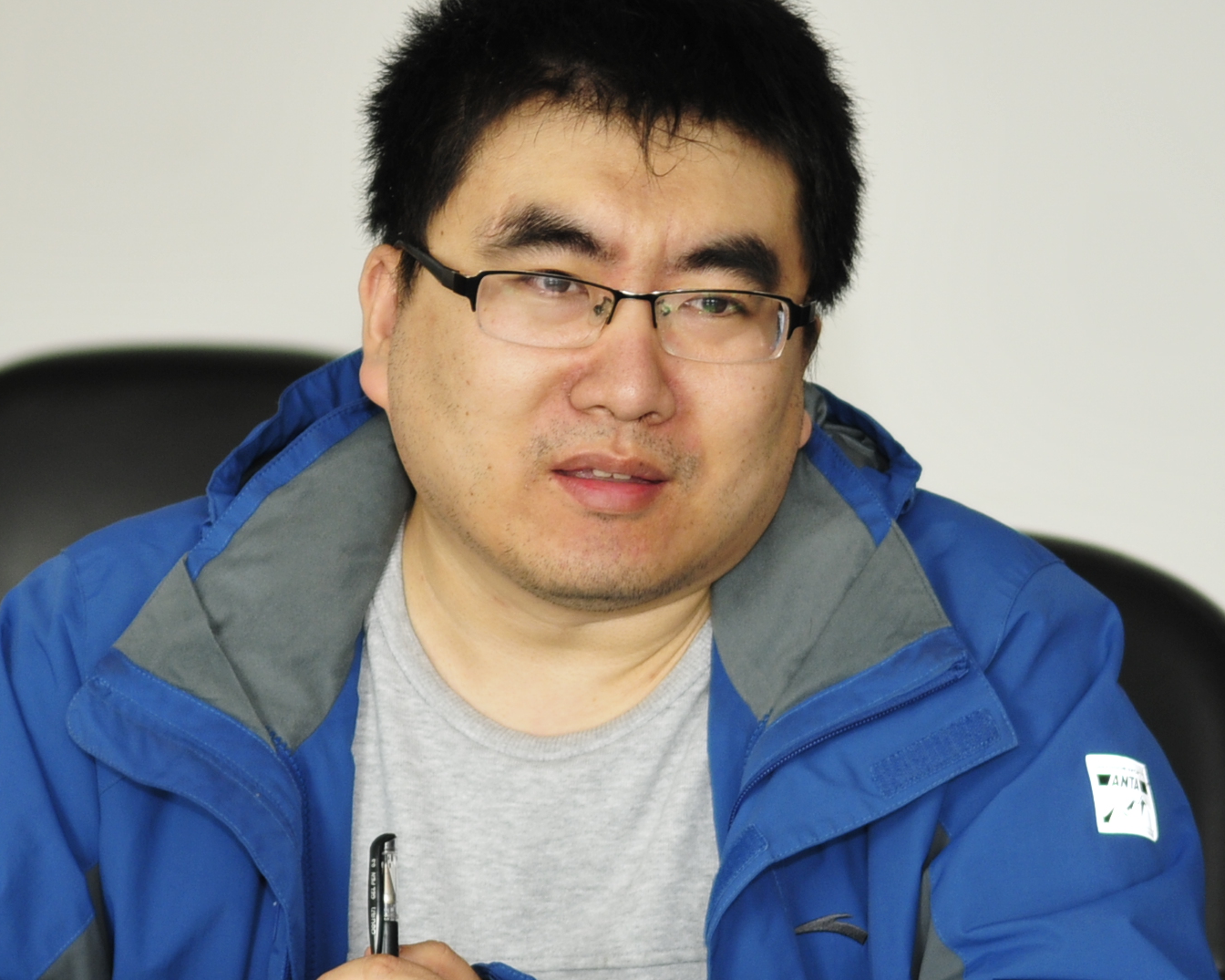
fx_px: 6711
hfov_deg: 10.4
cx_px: 462
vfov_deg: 8.4
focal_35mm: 185
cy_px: 480
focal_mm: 55
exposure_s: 1/125
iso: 250
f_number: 2.8
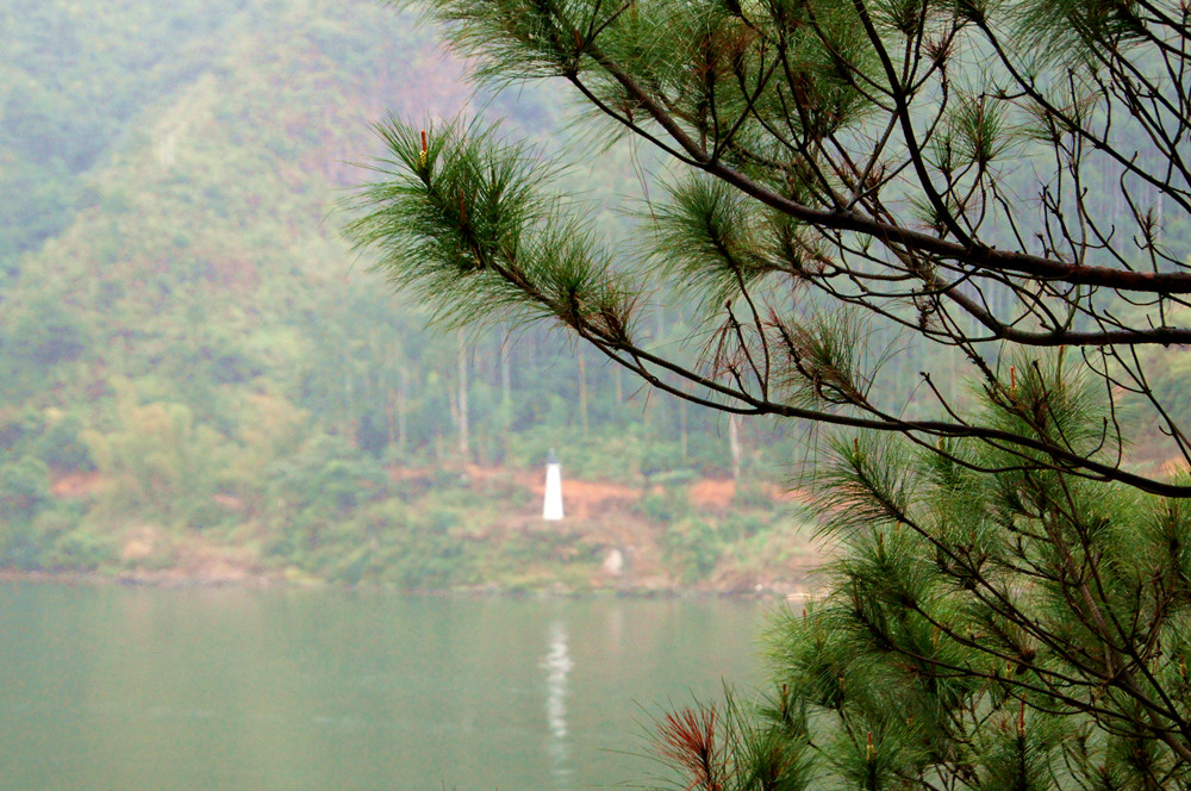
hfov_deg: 24.6
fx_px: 2726
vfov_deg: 16.5
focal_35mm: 82
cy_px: 396
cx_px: 596
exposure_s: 1/125
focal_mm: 55
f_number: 5.6
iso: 1600
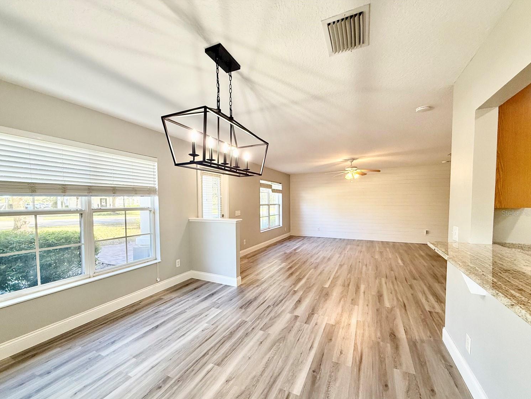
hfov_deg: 98.1
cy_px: 213
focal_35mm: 15
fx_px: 230
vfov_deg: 81.6
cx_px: 251
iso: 125
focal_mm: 2.22
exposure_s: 1/120
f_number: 2.2
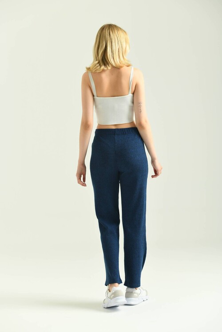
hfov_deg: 18.2
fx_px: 694
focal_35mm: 75
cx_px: 111
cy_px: 166
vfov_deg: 27.0
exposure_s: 1/160
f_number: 5.6
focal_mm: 75
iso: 125
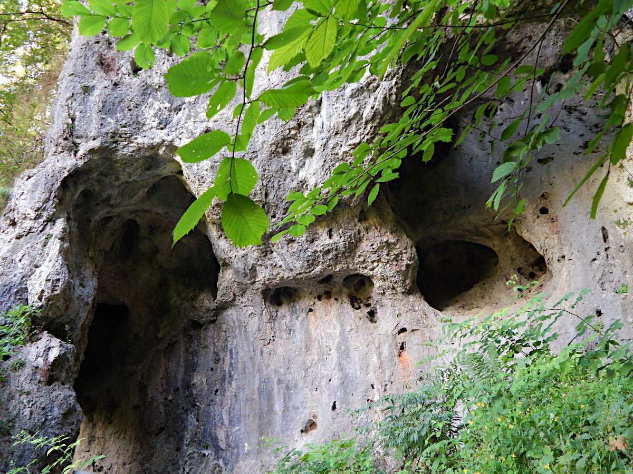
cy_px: 237
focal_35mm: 31
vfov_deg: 45.4
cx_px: 316
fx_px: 567
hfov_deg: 58.4
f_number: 3.2
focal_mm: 5.6
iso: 180
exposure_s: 1/30
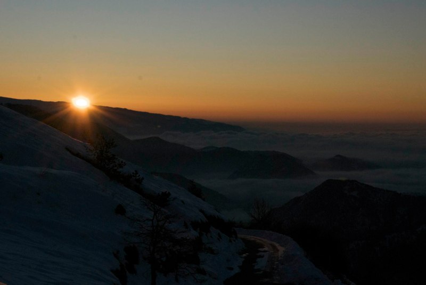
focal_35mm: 72
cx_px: 213
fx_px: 853
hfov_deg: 28.0
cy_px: 142
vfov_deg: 19.0
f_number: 14
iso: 800
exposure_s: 1/800
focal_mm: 48
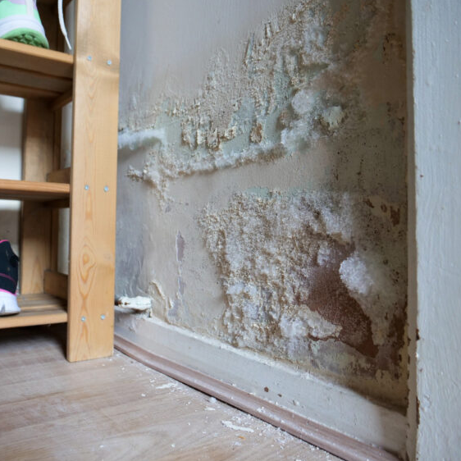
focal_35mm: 29
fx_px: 437
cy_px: 228
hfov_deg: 55.3
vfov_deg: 55.6
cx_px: 189
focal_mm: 12
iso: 800
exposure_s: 1/60
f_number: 2.8
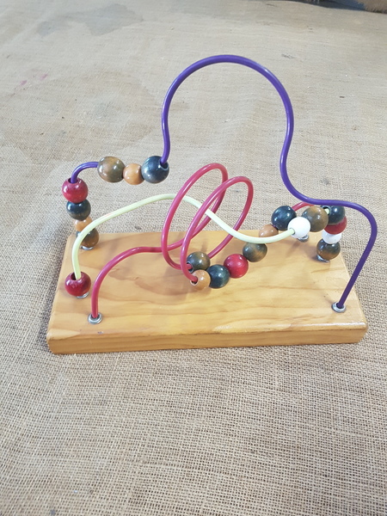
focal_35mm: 26
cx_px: 194
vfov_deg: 67.3
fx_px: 388
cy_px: 258
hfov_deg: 53.1
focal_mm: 4.2
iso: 200
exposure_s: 1/20
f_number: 1.7
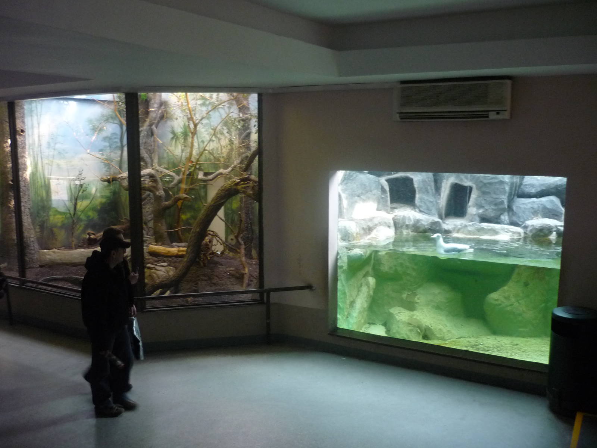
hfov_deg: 55.4
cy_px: 224
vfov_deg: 42.9
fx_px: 569
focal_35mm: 33
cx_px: 298
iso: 320
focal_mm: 5.5
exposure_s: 1/30
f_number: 2.8
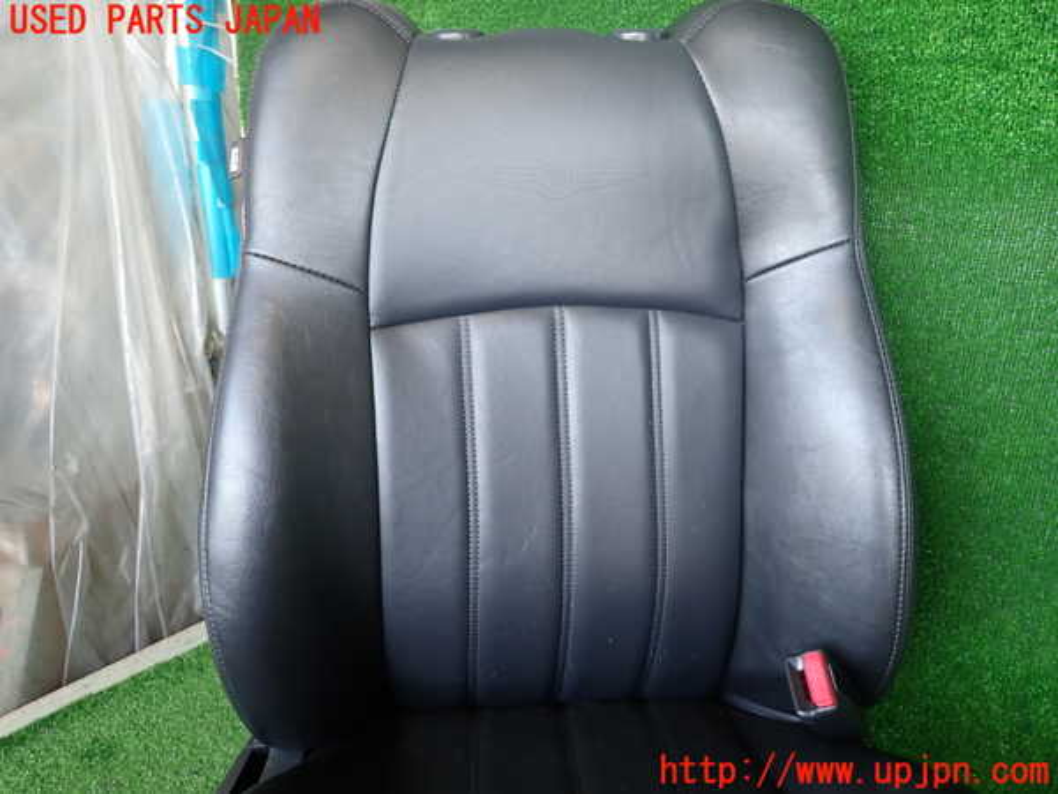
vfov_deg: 54.9
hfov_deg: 69.4
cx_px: 529
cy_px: 397
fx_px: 764
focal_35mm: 25
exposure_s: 1/60
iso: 200
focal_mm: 4.5
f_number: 2
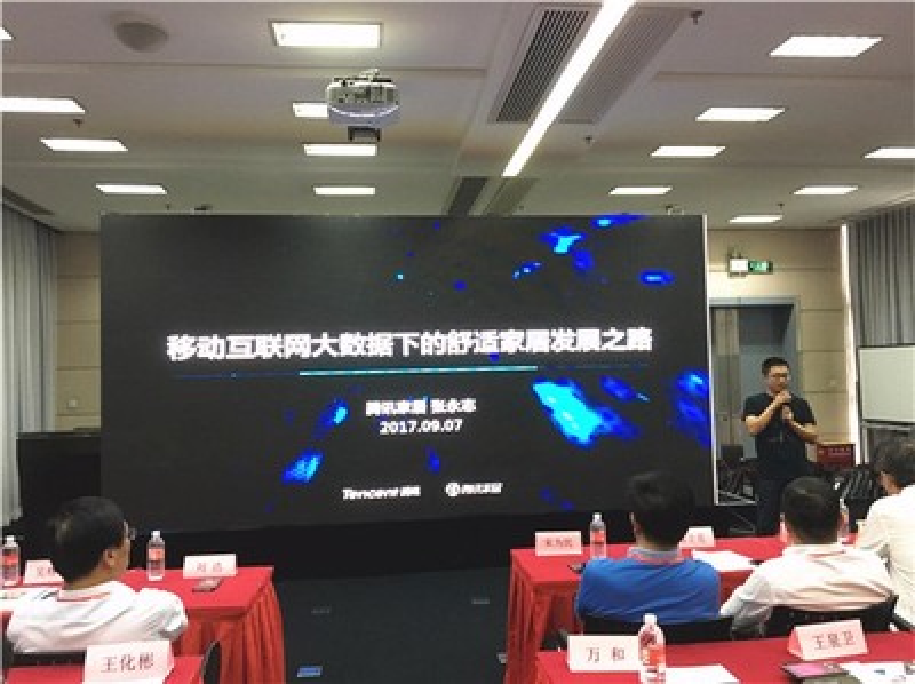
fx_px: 766
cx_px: 458
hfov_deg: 61.7
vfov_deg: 48.1
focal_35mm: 29
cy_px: 342
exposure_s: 1/33
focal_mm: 4.15
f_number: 2.2
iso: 250
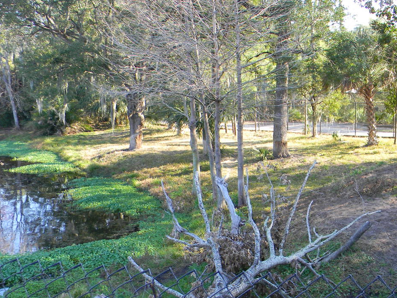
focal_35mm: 48
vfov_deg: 30.2
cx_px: 301
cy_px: 186
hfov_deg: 38.6
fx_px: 551
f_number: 3.5
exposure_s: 1/70.1
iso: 80
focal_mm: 5
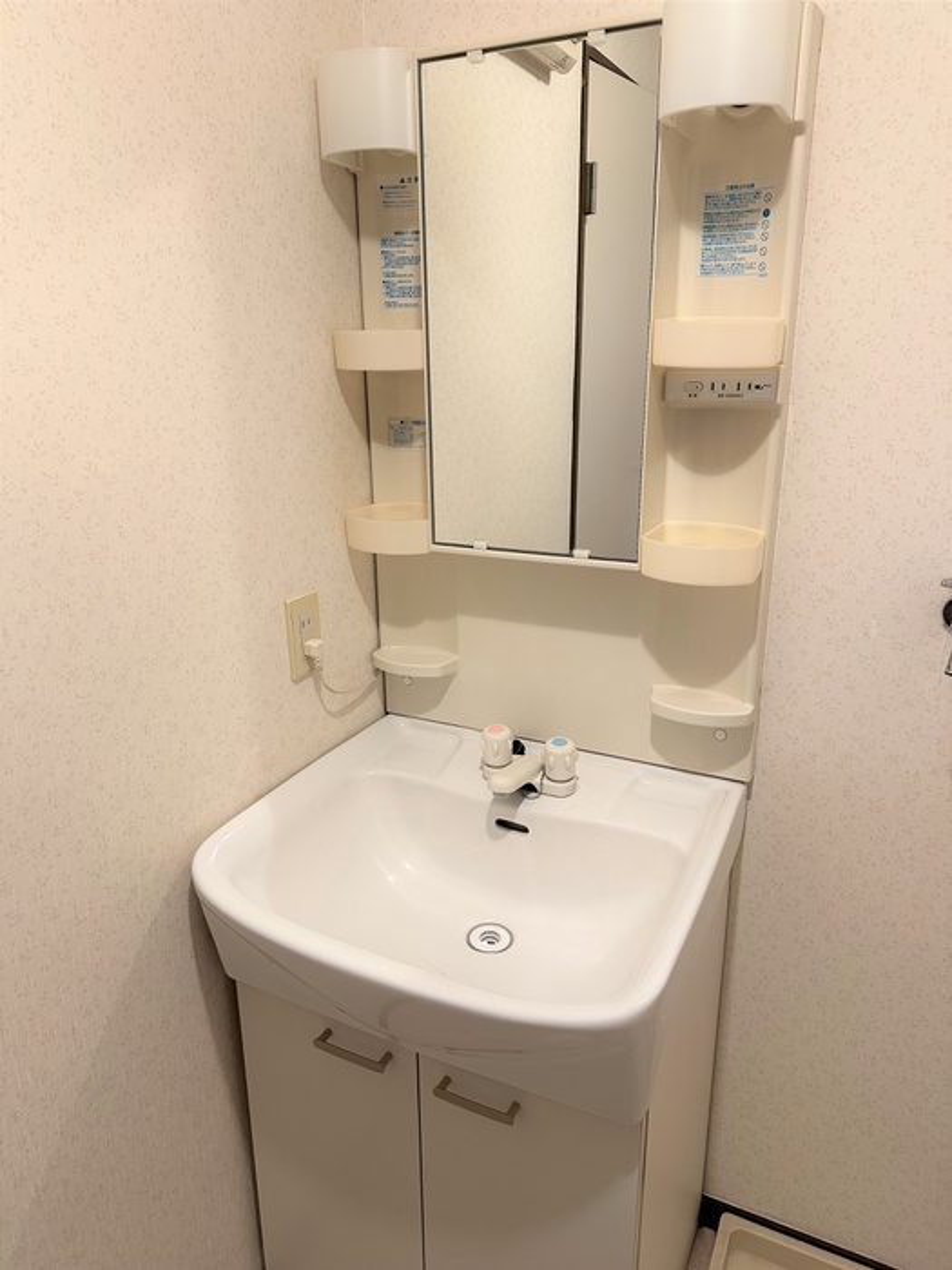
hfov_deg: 56.8
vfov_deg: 71.6
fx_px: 880
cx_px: 476
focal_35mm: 24
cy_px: 635
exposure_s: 1/100
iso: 200
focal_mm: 6.86
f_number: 1.78
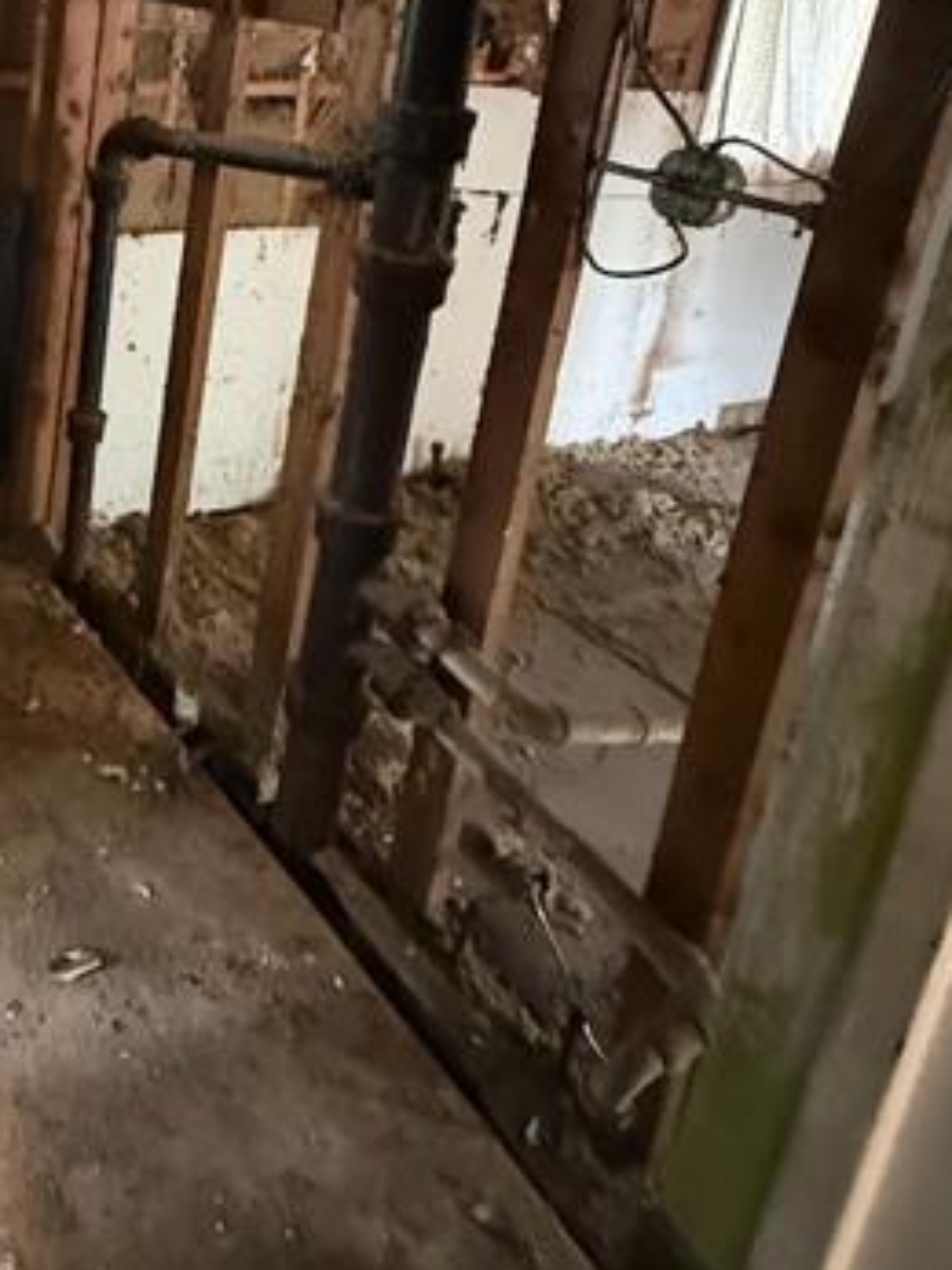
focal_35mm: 31
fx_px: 1137
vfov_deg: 54.1
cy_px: 238
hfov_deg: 39.2
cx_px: -37
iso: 1600
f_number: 2.2
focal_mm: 2.22
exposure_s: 1/35
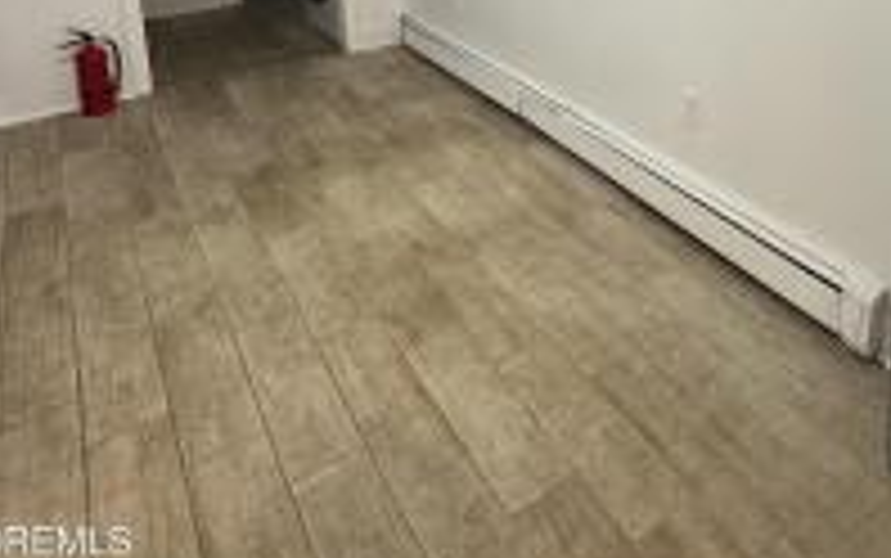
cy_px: -72
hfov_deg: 58.0
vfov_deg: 35.2
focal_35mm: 30
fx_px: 729
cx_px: 716
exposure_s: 1/60
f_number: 2.2
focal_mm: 2.22
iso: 250
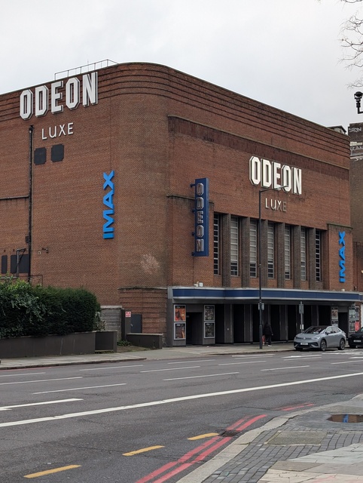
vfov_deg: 38.9
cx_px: 182
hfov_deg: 29.8
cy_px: 242
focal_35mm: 49
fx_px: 683
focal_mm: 6.9
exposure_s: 1/355
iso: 161
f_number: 1.68
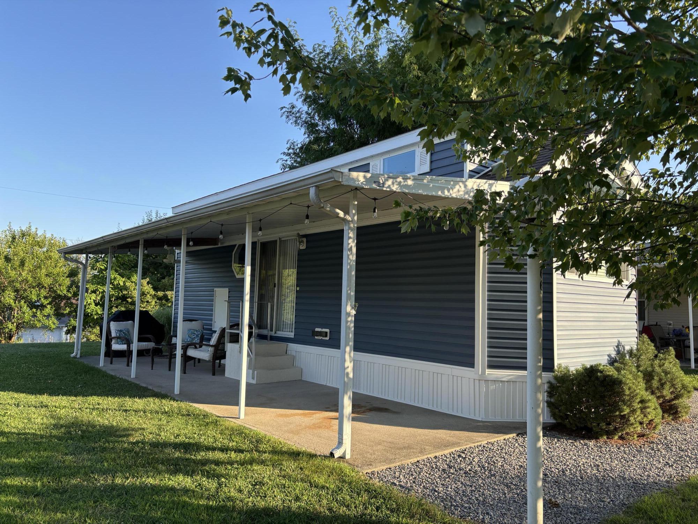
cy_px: 262
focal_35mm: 26
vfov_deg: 53.1
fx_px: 524
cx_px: 349
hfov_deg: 67.3
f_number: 1.6
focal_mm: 5.96
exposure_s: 1/831
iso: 50
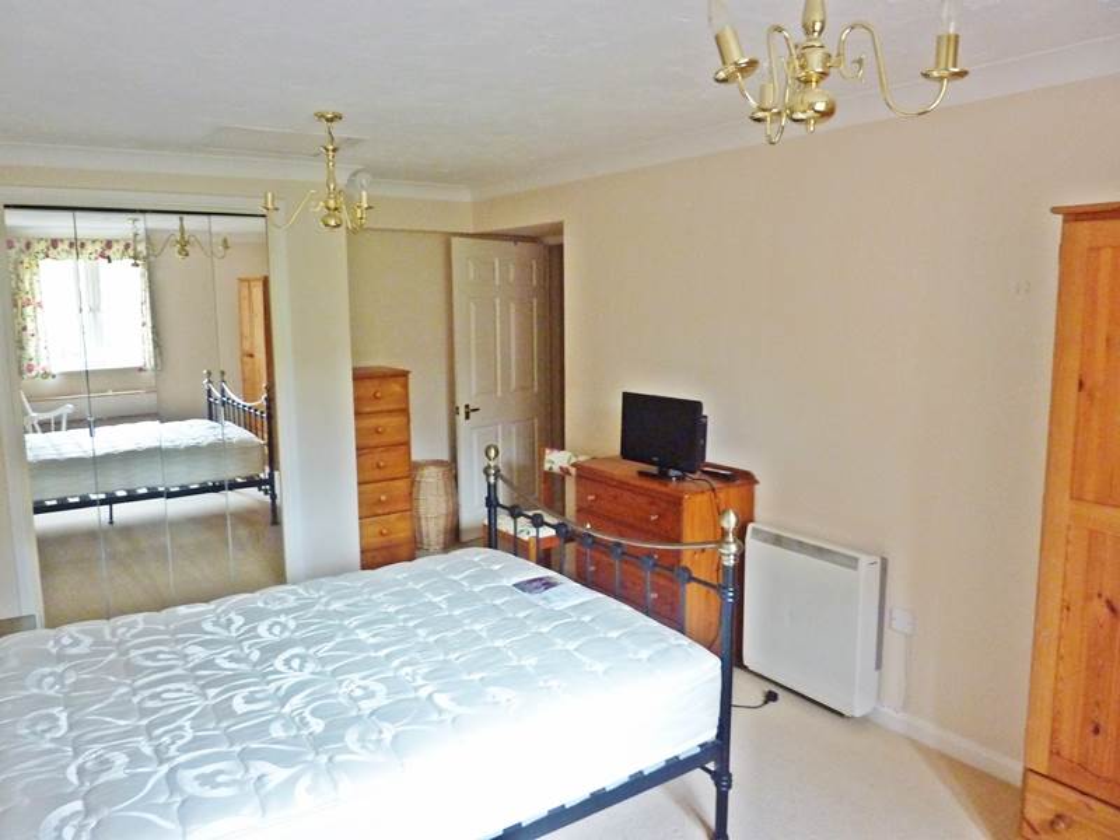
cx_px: 560
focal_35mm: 25
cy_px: 420
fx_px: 809
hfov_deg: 69.4
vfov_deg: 54.9
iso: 400
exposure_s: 1/30
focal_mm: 4.1
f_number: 3.3
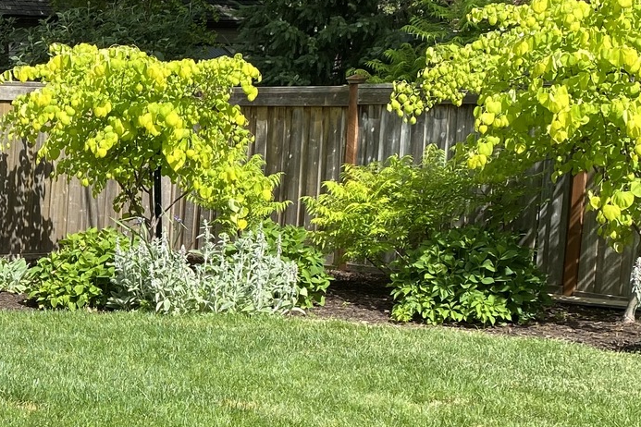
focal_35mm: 78
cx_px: -73
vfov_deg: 17.3
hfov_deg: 24.2
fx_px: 1389
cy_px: 345
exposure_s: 1/1395
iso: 32
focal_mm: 4.25
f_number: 1.8
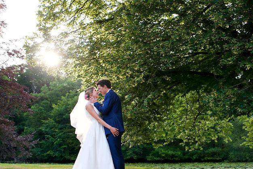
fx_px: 302
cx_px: 142
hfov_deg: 45.3
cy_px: 103
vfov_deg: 31.1
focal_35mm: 43
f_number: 4.5
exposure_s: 1/400
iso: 500
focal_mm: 35
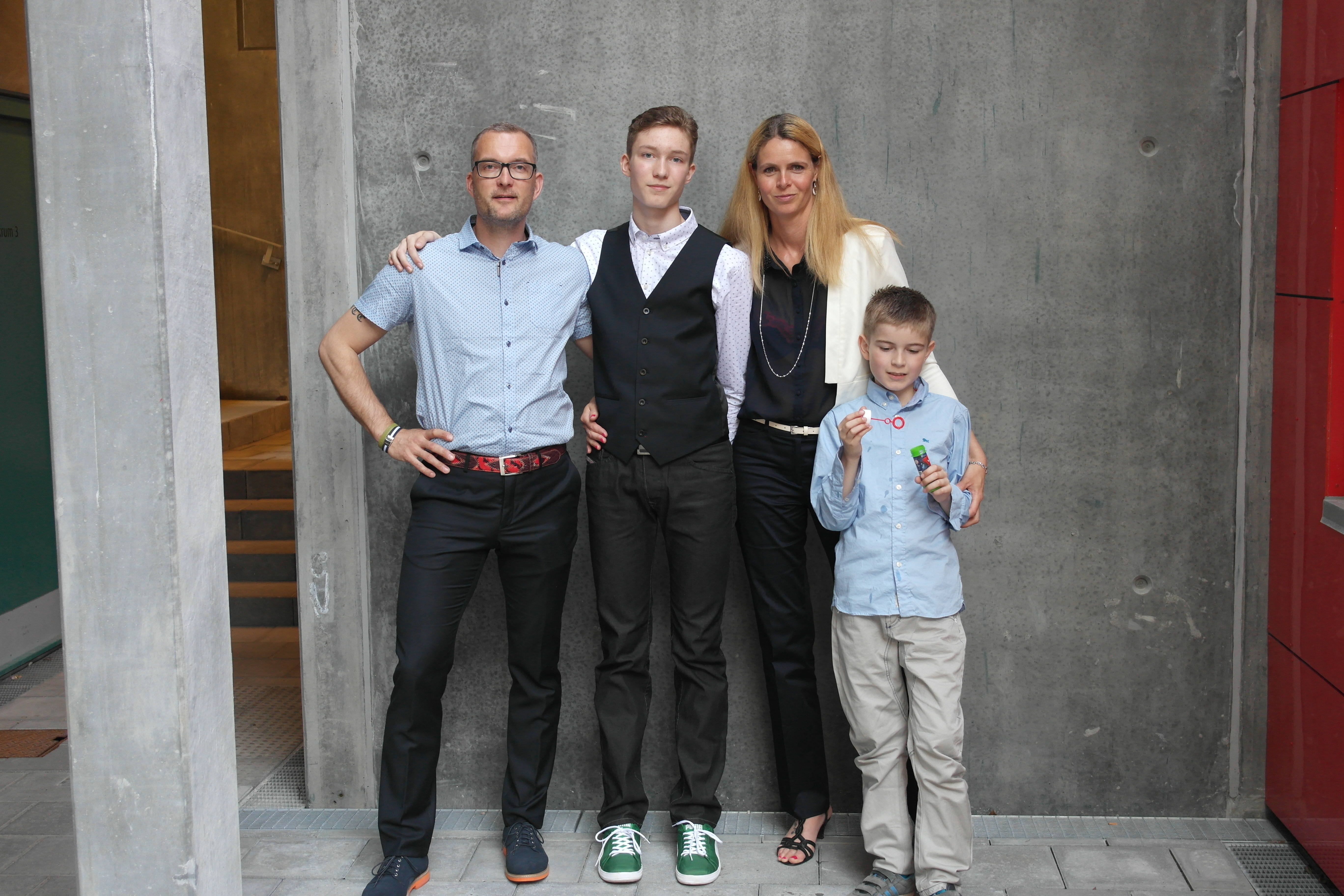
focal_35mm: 49
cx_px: 672
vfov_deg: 27.5
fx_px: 1829
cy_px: 448
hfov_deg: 40.3
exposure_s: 1/80
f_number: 4.5
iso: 400
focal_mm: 32
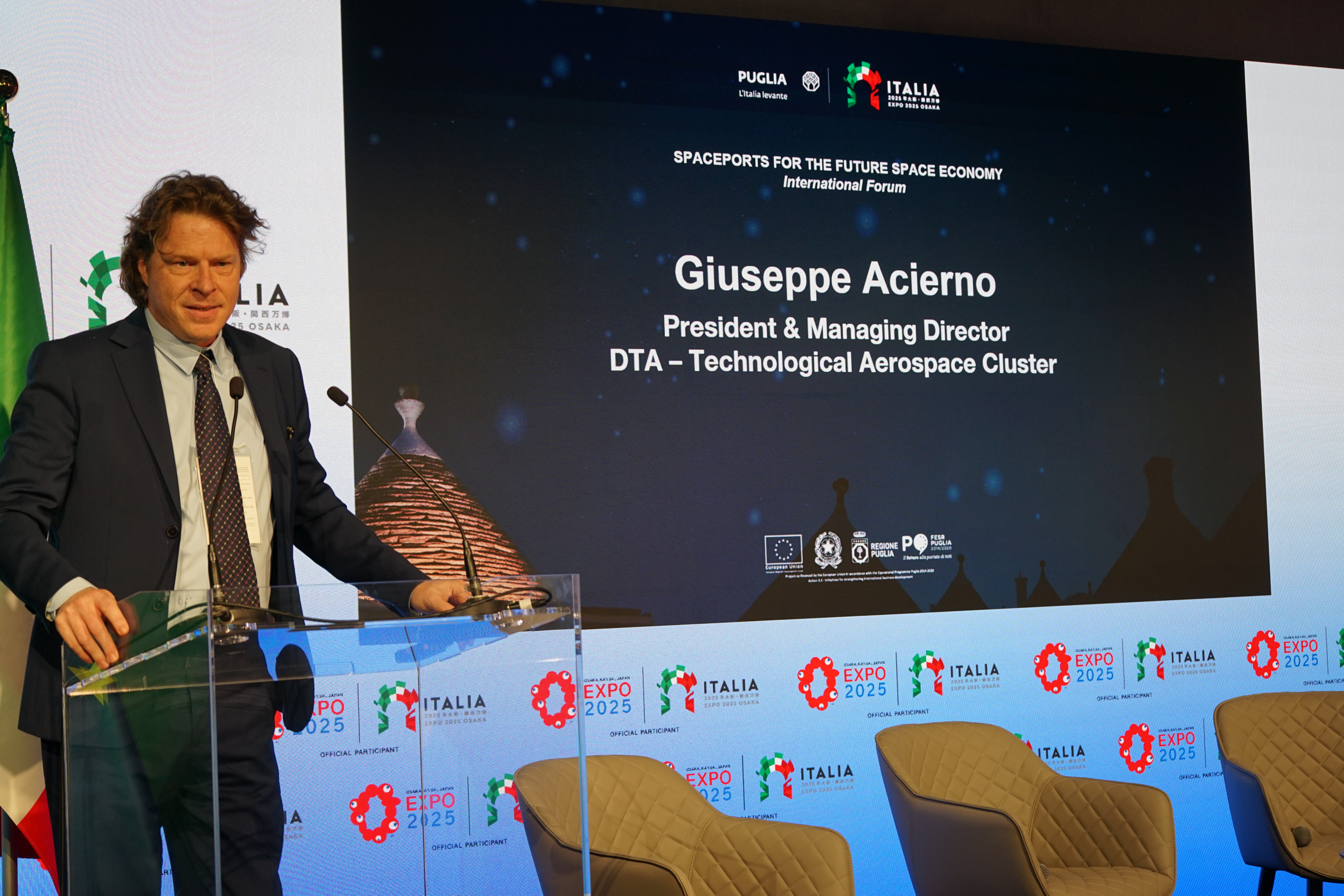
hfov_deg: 32.9
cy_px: 448
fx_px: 2277
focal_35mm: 61
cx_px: 672
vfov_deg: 22.3
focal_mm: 61
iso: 500
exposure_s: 1/80
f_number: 5.6
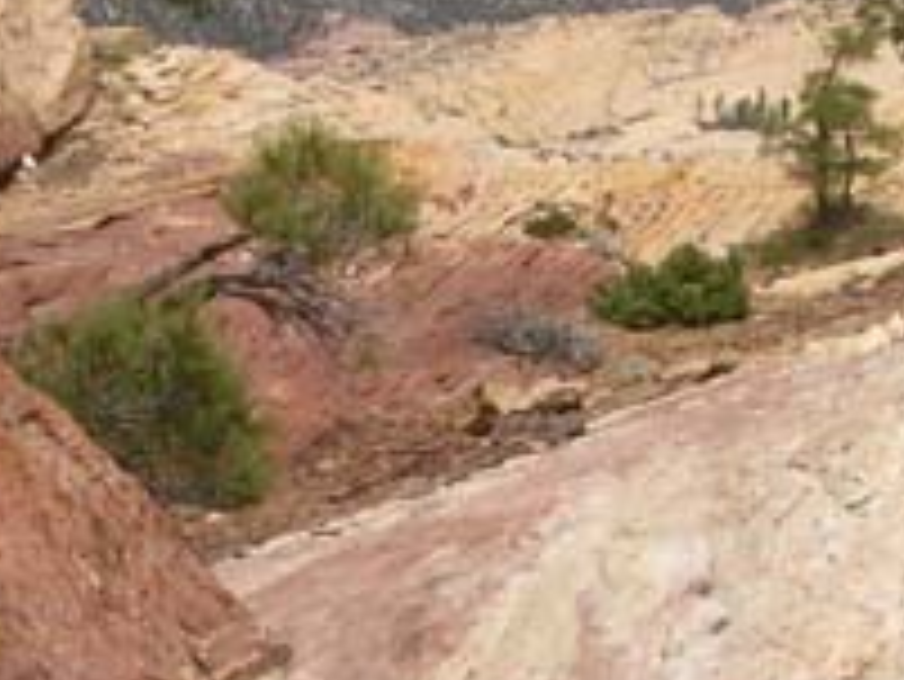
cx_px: 720
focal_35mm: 191
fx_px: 4991
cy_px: 714
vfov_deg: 7.7
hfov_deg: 10.3
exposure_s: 1/349
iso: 50
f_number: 6.4
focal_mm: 8
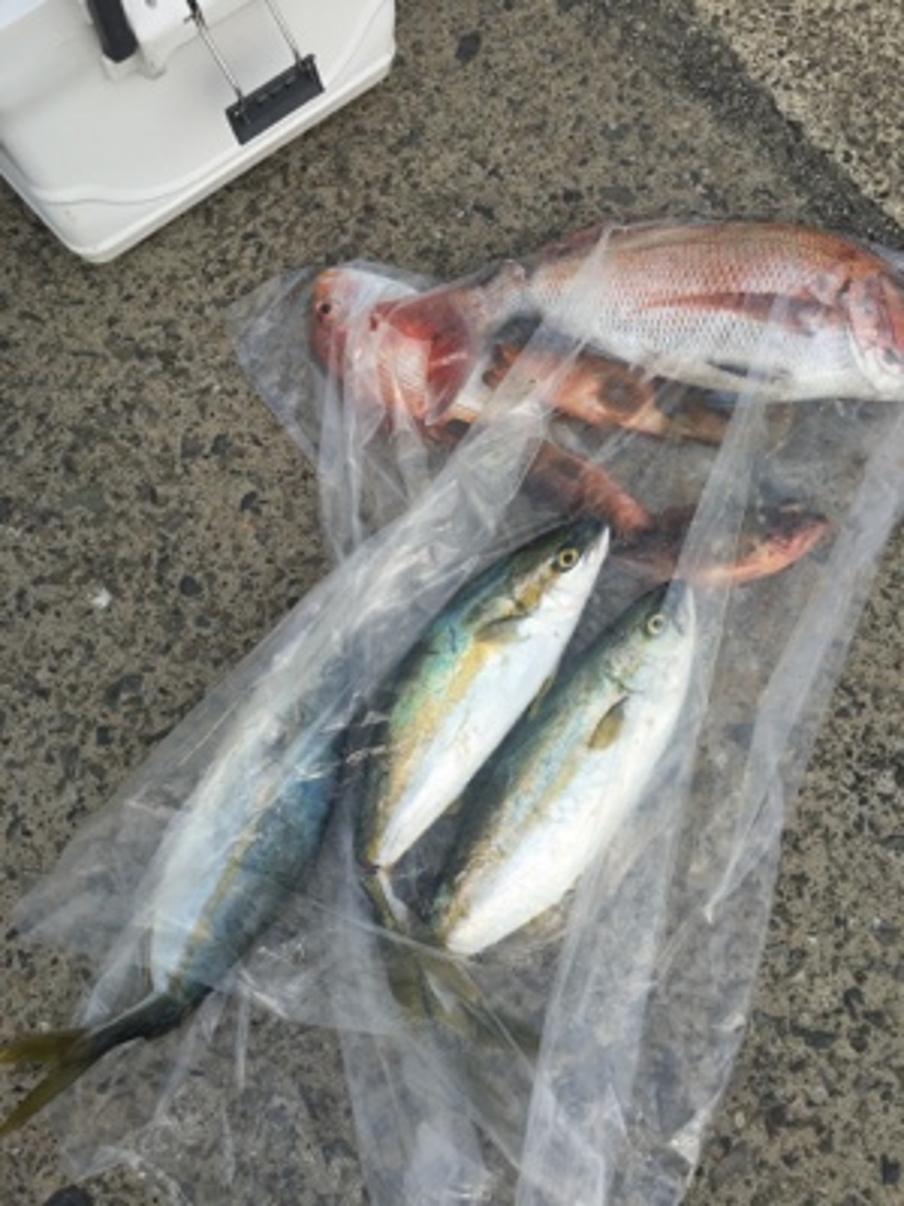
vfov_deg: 61.7
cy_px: 603
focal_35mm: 29
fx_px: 1010
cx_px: 452
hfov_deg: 48.2
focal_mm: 4.15
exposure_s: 1/1183
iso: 25
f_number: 2.2
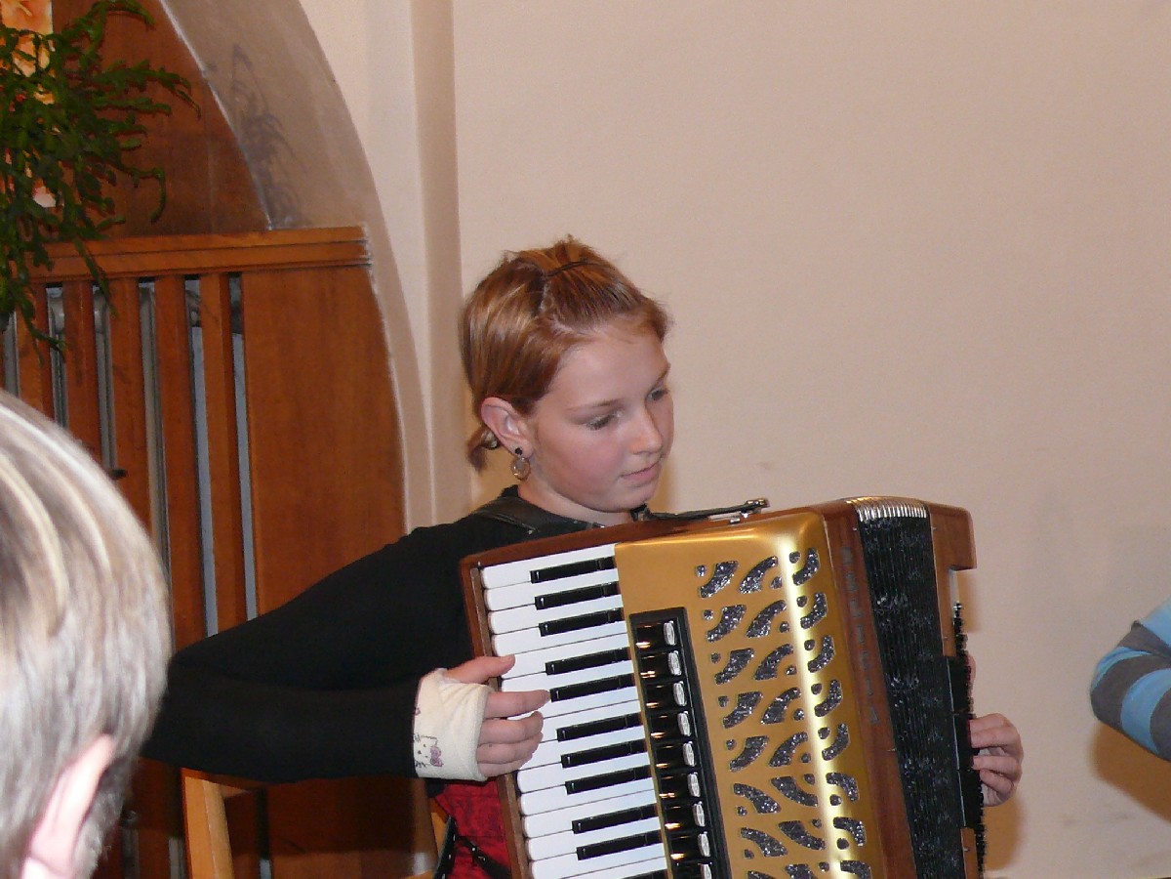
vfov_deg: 11.9
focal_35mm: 125
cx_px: 586
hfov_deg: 15.8
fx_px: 4229
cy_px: 440
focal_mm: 14.8
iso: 200
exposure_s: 1/30
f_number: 3.2
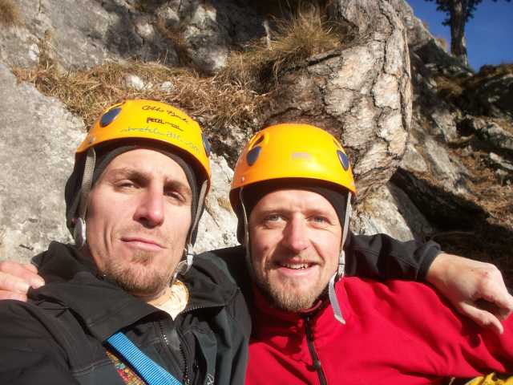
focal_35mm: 37
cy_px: 192
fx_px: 548
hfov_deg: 50.1
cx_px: 256
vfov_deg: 38.7
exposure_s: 1/250
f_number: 7.1
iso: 50
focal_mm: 7.7
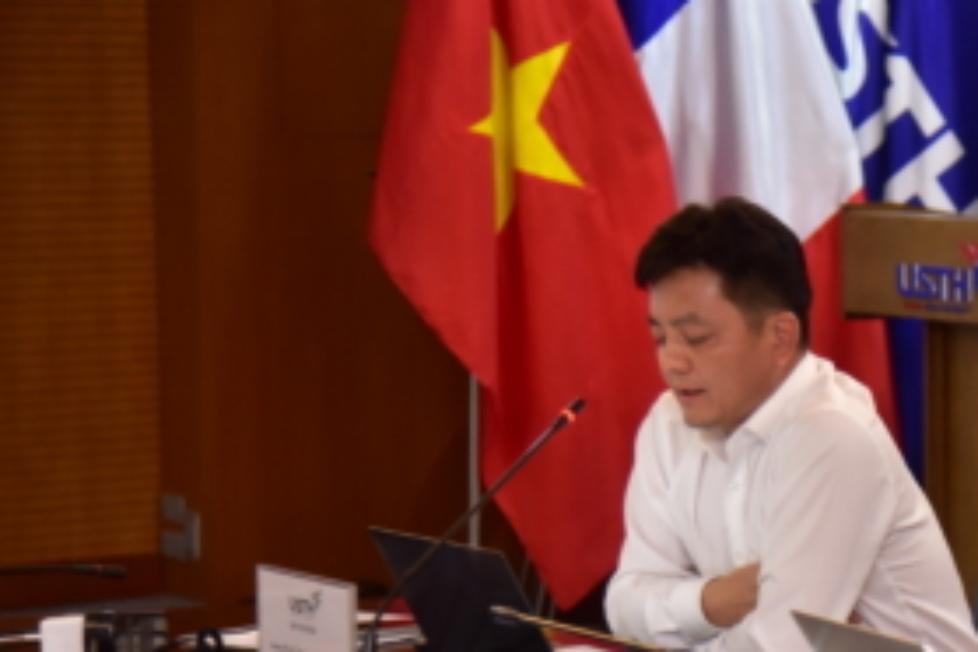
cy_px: 410
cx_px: 889
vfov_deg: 8.9
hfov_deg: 13.1
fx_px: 4211
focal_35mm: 155
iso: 1250
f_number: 4
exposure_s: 1/100
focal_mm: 78
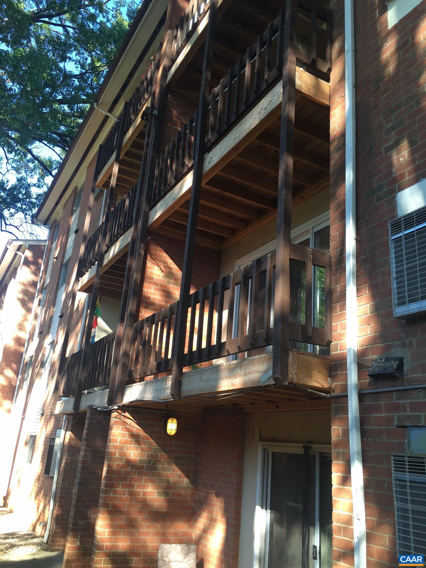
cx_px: 213
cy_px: 284
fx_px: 476
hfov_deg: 48.2
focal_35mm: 29
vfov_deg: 61.7
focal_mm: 4.15
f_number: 2.2
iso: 32
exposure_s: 1/139
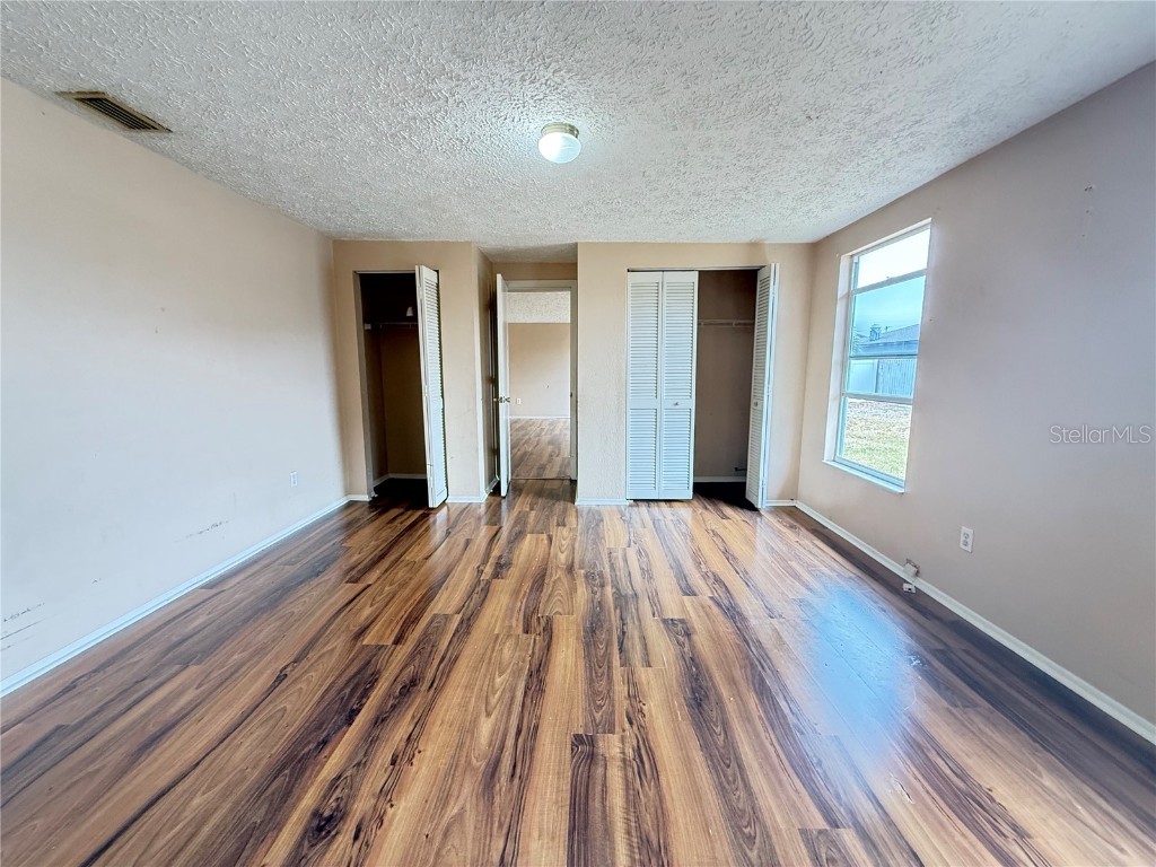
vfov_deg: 85.7
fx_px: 468
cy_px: 434
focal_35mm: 14
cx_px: 578
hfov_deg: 102.1
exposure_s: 1/60
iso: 500
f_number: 2.2
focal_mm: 2.22
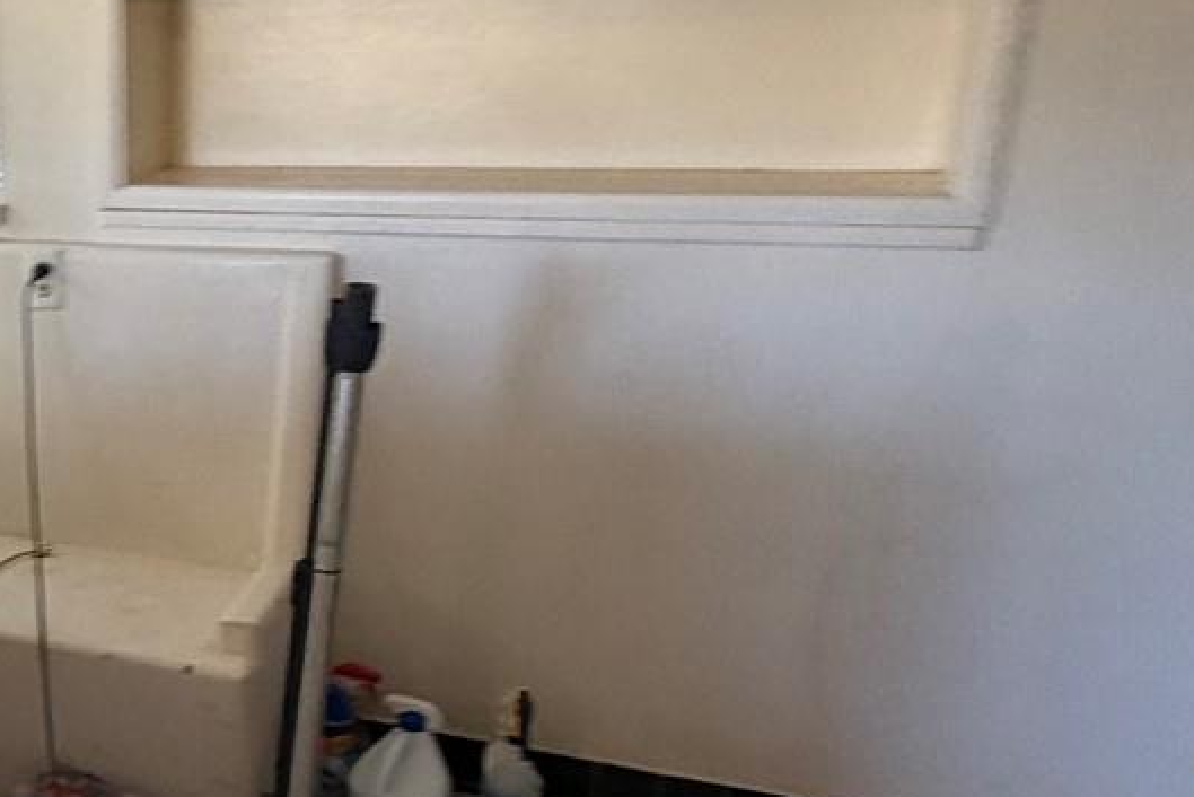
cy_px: 467
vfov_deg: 30.5
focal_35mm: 44
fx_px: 1460
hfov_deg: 37.5
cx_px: -111
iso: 250
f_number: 2.2
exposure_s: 1/60
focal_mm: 2.22
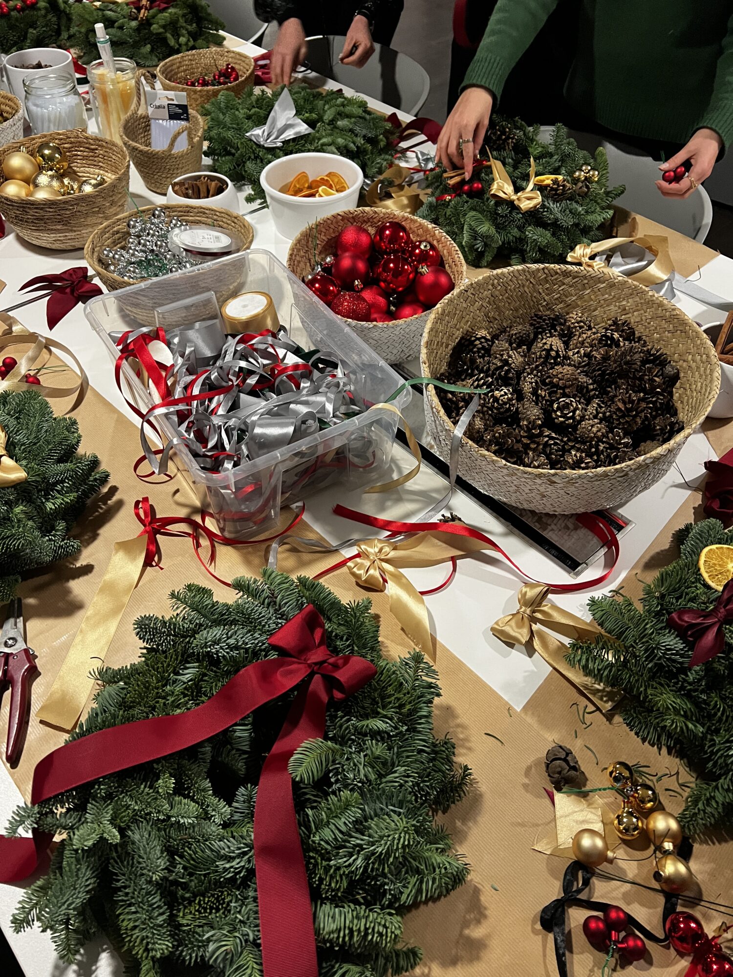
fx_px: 734
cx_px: 366
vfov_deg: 67.3
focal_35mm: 26
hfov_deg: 53.1
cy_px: 488
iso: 400
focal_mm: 5.7
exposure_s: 1/50
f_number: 1.5
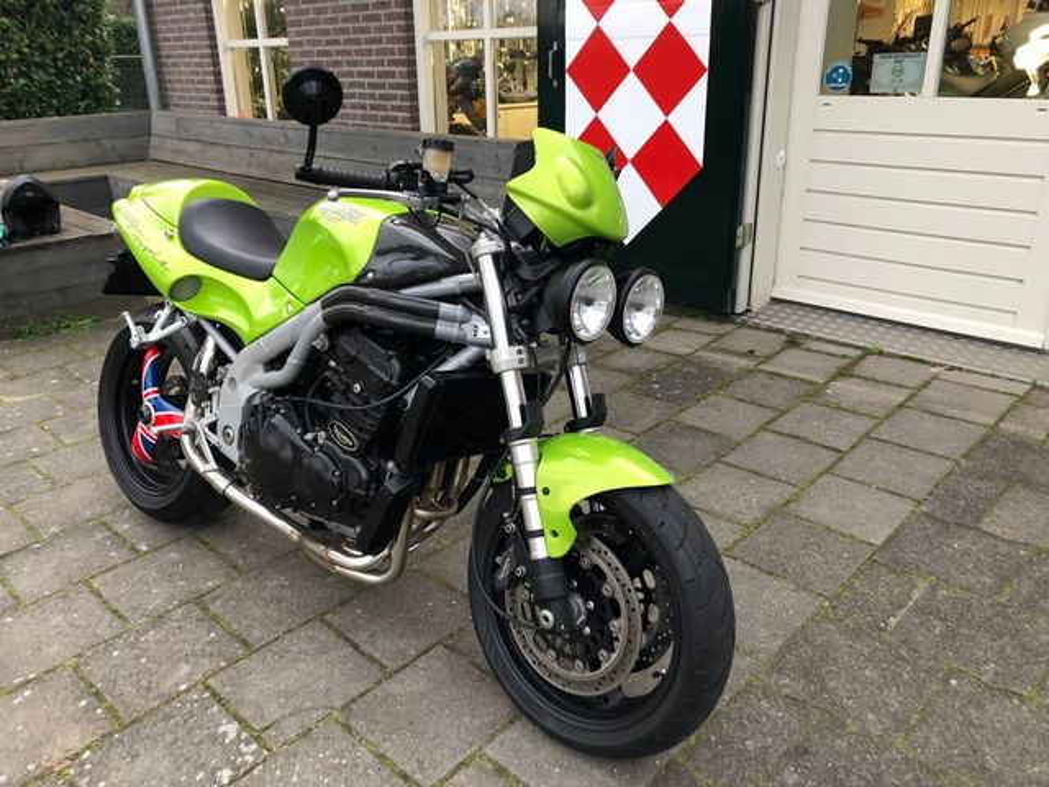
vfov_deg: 49.7
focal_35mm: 28
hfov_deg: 63.4
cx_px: 524
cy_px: 394
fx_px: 849
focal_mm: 3.99
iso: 50
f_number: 1.8
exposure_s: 1/17
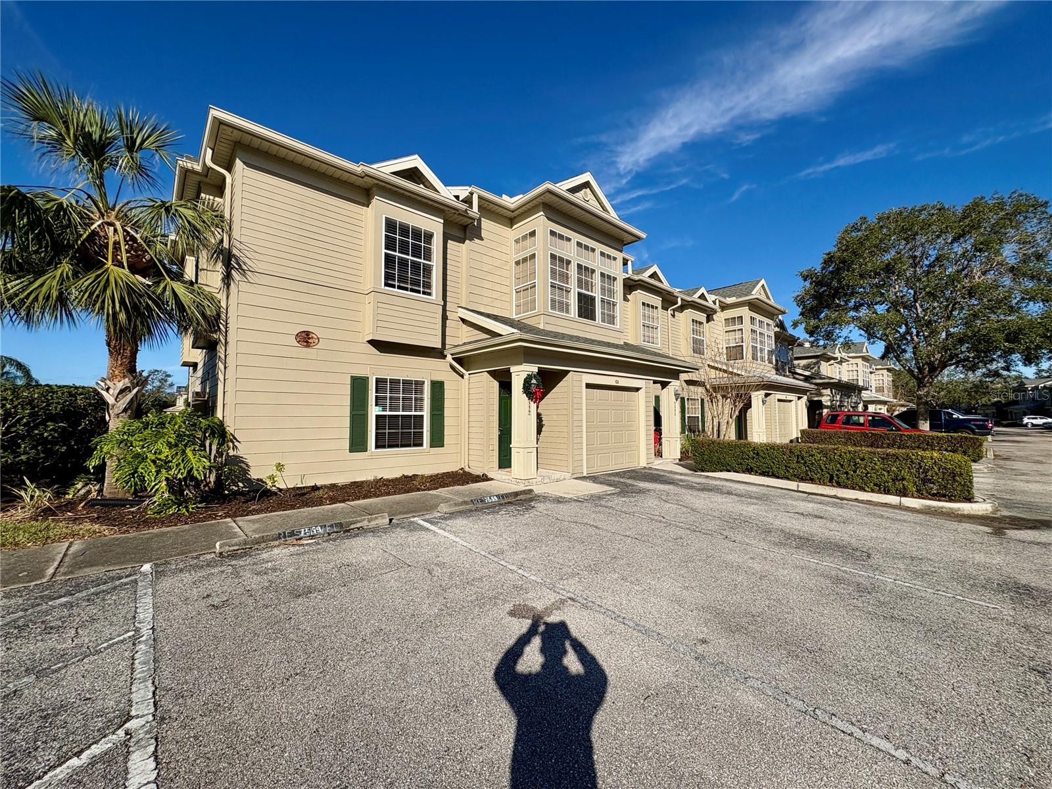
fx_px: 425
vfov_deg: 85.7
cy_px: 394
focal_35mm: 14
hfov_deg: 102.1
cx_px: 526
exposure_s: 1/4132
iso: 50
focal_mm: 2.22
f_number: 2.2
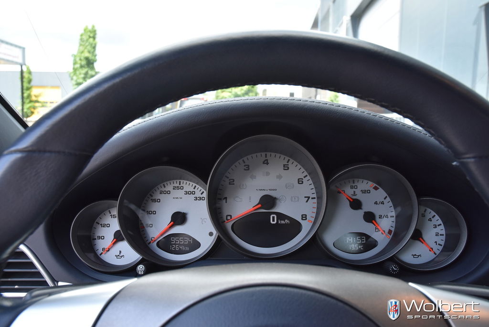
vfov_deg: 48.0
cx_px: 244
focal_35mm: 27
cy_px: 164
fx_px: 367
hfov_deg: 67.3
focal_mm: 18
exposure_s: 1/250
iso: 800
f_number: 8
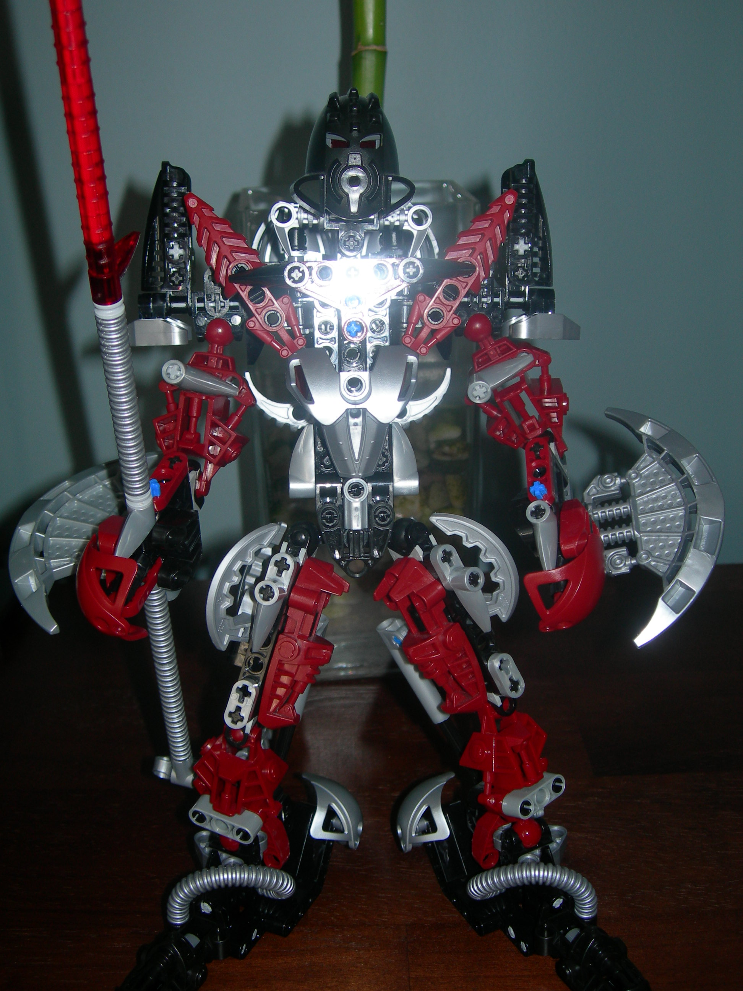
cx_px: 372
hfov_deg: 35.1
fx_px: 1173
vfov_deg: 45.8
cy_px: 496
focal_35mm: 41
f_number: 2.9
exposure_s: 1/60.1
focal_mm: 8.5
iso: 50
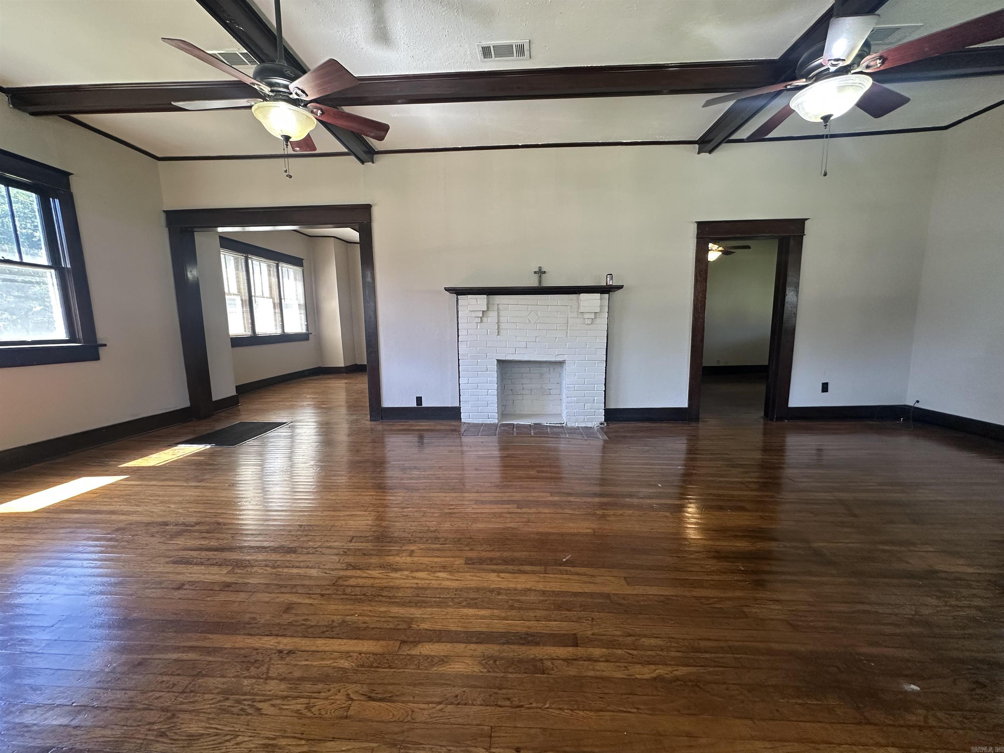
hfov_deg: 102.1
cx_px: 502
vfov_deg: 85.7
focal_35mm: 14
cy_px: 376
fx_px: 406
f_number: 2.2
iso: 200
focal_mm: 2.22
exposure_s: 1/120
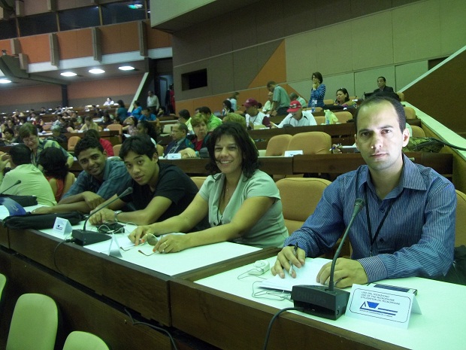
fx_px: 431
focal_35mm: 32
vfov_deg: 44.2
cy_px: 175
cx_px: 233
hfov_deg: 56.8
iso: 160
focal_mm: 5.7
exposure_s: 1/10
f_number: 2.9
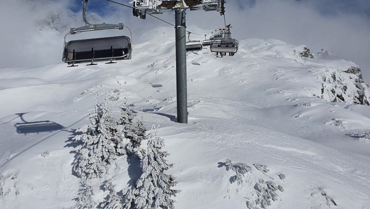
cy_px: 68
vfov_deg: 36.3
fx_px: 314
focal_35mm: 32
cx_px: 178
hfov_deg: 61.0
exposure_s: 1/9728
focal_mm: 4.32
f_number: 2.4
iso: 50
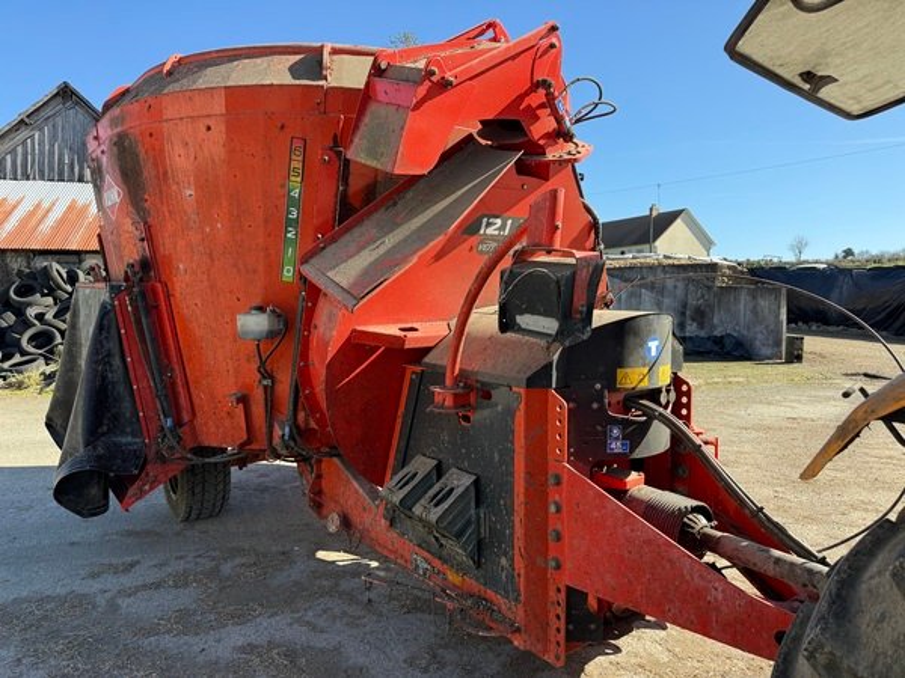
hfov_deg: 71.6
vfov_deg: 56.8
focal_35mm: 24
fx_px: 627
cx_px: 452
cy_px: 339
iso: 100
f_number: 1.78
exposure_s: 1/1770
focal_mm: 6.76
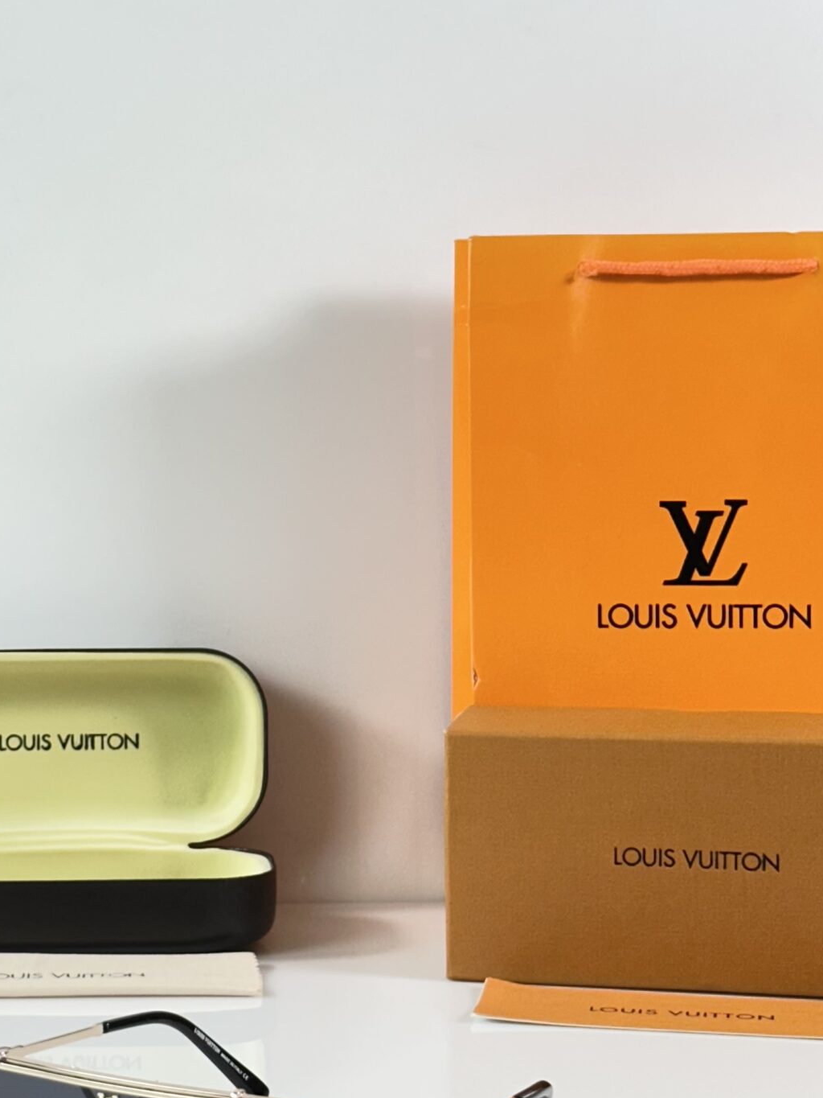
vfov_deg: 21.8
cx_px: 197
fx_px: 2853
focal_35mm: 90
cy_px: 500
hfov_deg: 16.3
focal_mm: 6.86
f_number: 1.78
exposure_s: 1/100
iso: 64
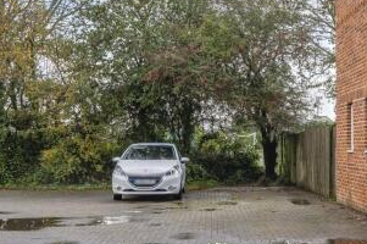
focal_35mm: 57
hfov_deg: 34.2
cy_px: 160
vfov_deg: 23.6
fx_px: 580
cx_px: 283
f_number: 8
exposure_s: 1/200
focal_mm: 24
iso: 400
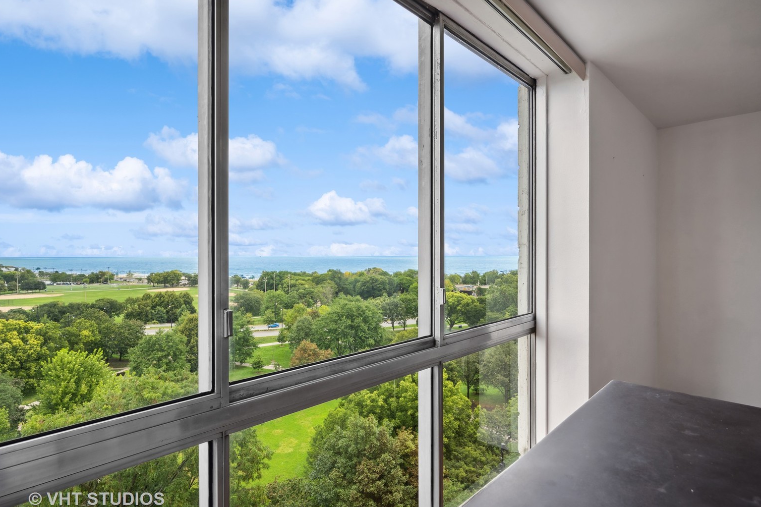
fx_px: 402
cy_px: 259
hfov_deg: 86.9
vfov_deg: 64.5
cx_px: 387
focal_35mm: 19
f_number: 9.5
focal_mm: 18
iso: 200
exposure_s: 1/10
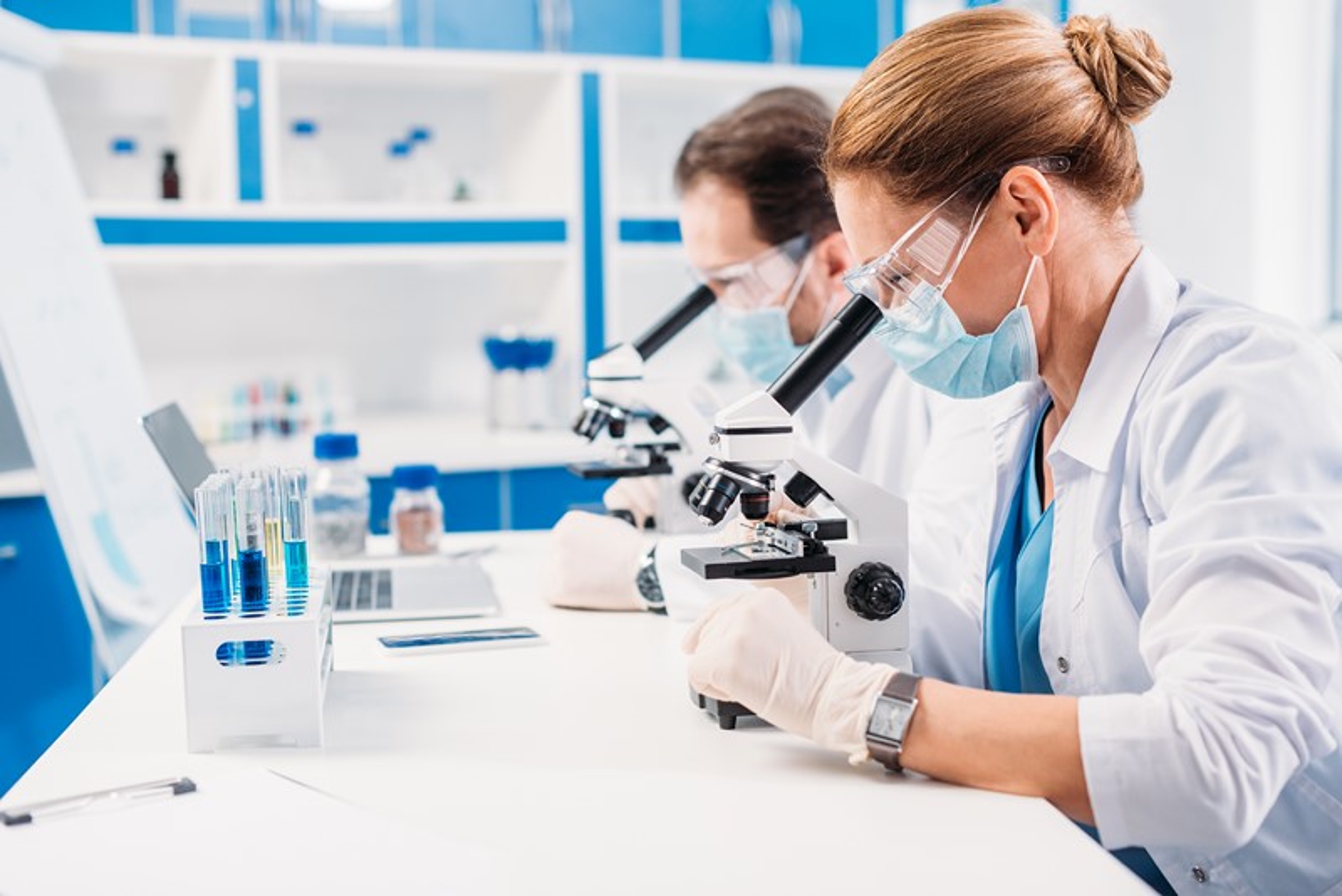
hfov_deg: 39.6
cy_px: 448
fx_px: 1864
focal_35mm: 50
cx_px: 671
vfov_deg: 27.0
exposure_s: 1/200
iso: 320
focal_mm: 50
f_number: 3.2
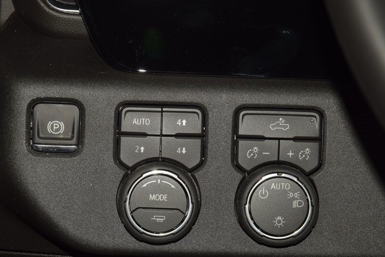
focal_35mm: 141
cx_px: 157
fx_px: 1508
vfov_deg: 9.7
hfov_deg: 14.5
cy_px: 134
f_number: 8
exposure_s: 1/125
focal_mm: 70
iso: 100
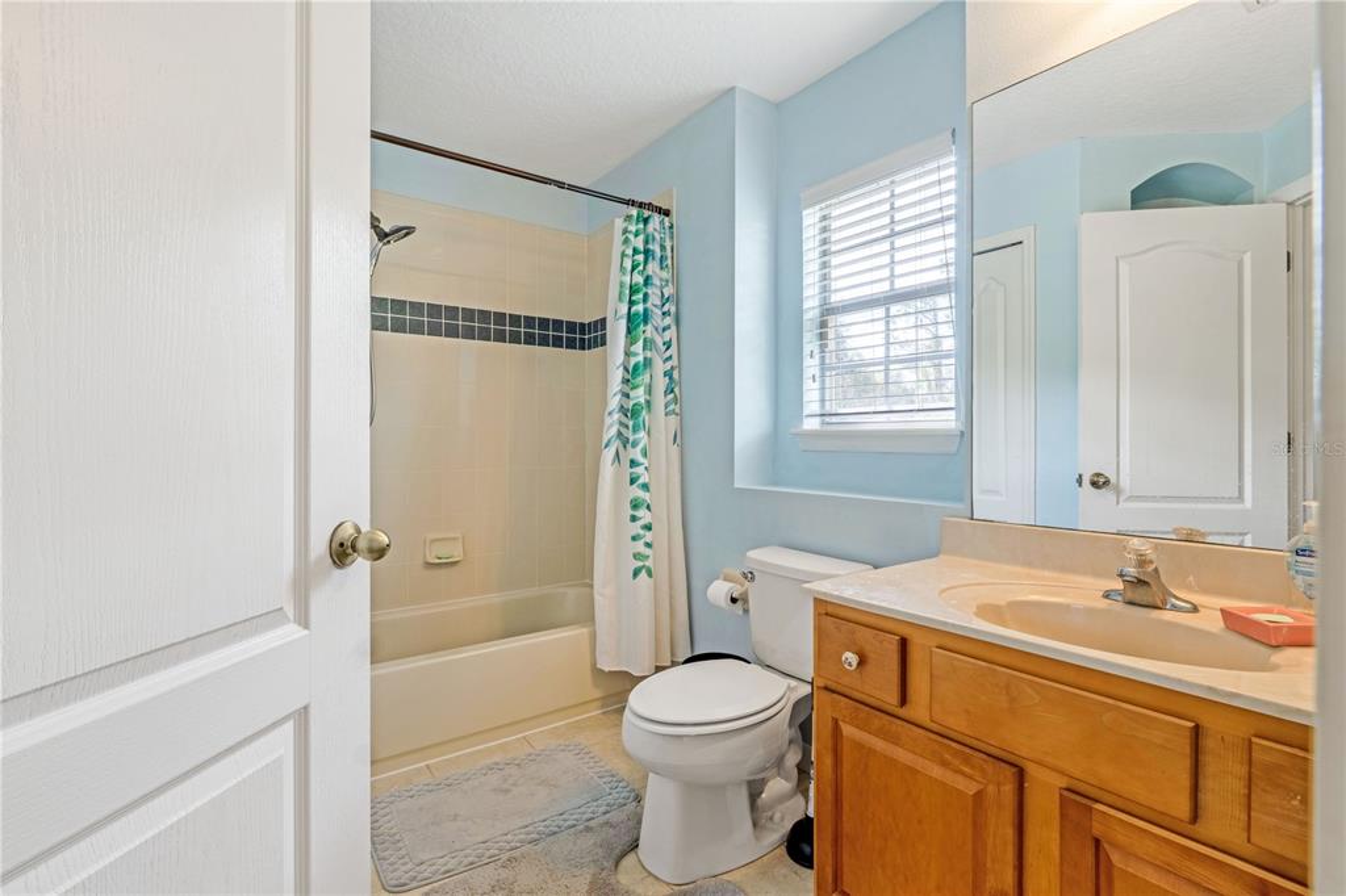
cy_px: 448
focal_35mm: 16
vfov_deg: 72.0
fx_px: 617
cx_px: 673
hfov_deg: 95.0
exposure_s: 1/200
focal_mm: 11
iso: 250
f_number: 9
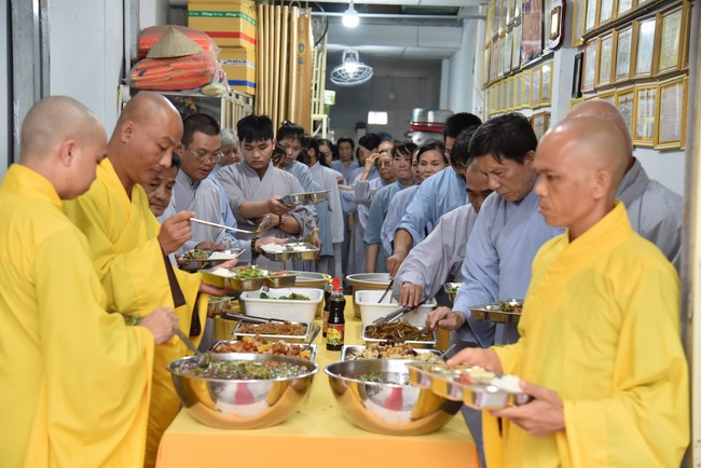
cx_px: 350
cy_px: 234
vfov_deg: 21.9
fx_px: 1208
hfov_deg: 32.4
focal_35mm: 62
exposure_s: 1/125
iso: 800
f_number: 4
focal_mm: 62
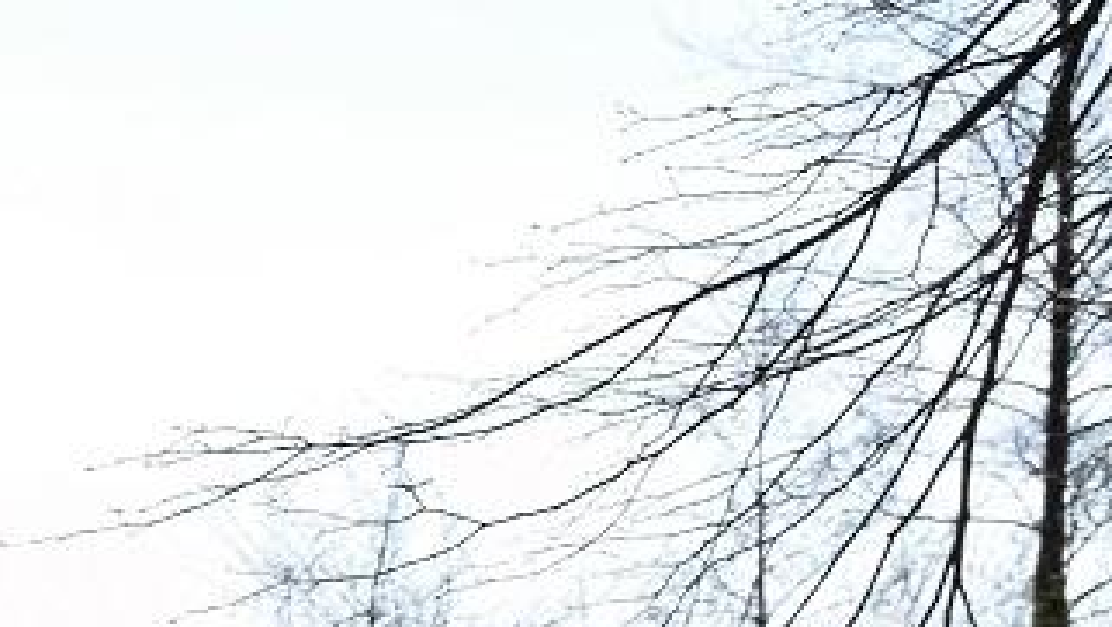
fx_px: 5045
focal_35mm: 171
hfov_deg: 11.2
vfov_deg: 6.8
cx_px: -1204
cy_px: 1387
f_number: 7.1
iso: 100
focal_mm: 26
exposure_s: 1/200
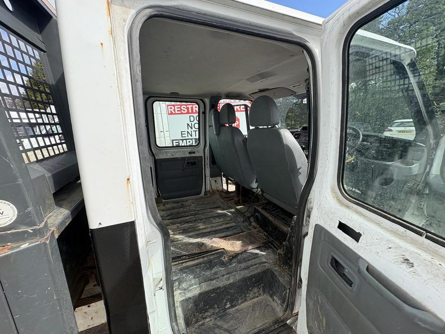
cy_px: 167
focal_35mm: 14
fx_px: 180
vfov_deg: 85.7
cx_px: 222
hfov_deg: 102.1
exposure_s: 1/548
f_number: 2.2
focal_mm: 2.22
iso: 64
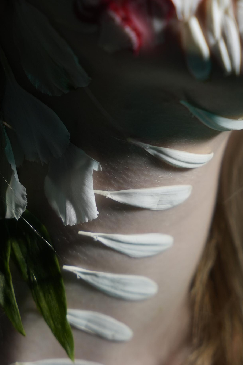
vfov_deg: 13.1
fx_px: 1579
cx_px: 94
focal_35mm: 156
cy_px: 41
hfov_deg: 8.8
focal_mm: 70
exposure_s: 1/125
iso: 200
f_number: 2.8
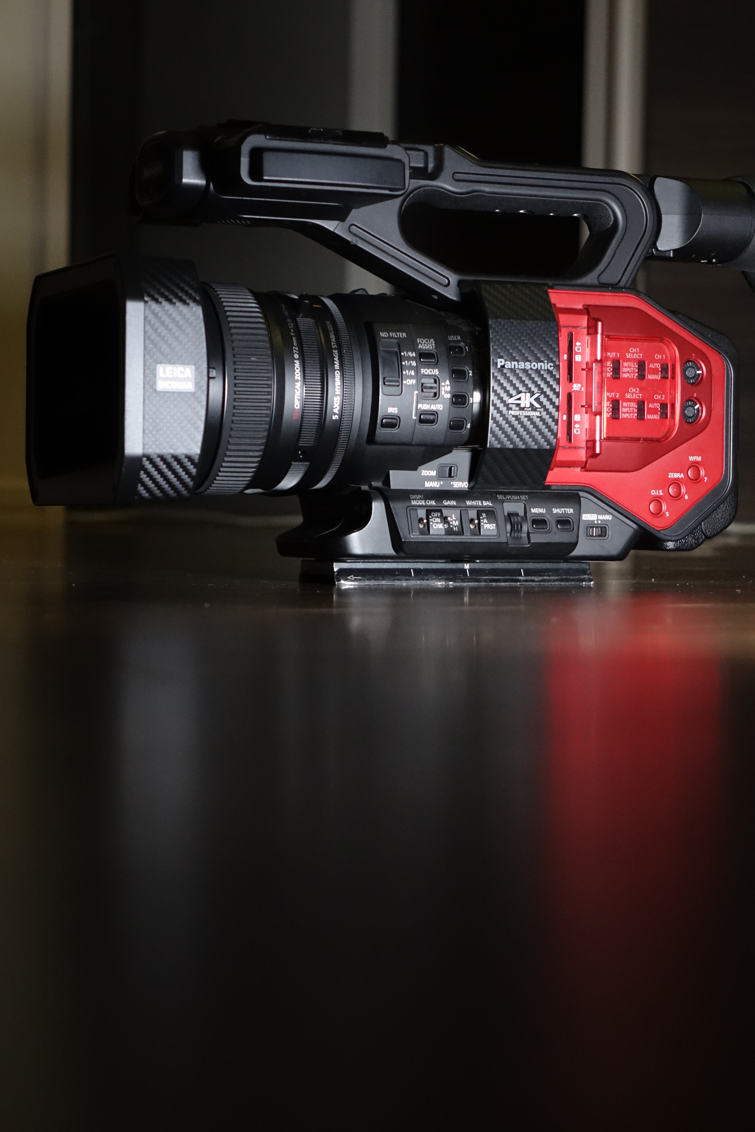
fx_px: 2611
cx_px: 378
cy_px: 566
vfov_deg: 24.5
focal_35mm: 83
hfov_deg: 16.5
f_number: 2.8
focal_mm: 30.3
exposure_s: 1/60
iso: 1250
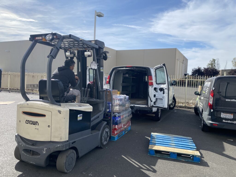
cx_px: 118
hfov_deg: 67.3
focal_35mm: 26
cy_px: 88
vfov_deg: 53.1
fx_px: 177
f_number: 1.8
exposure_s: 1/3497
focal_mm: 4.25
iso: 32
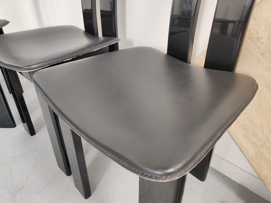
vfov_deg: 51.4
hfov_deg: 65.3
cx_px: 136
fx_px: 211
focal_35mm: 27
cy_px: 102
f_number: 1.65
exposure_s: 1/50
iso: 160
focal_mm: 4.75
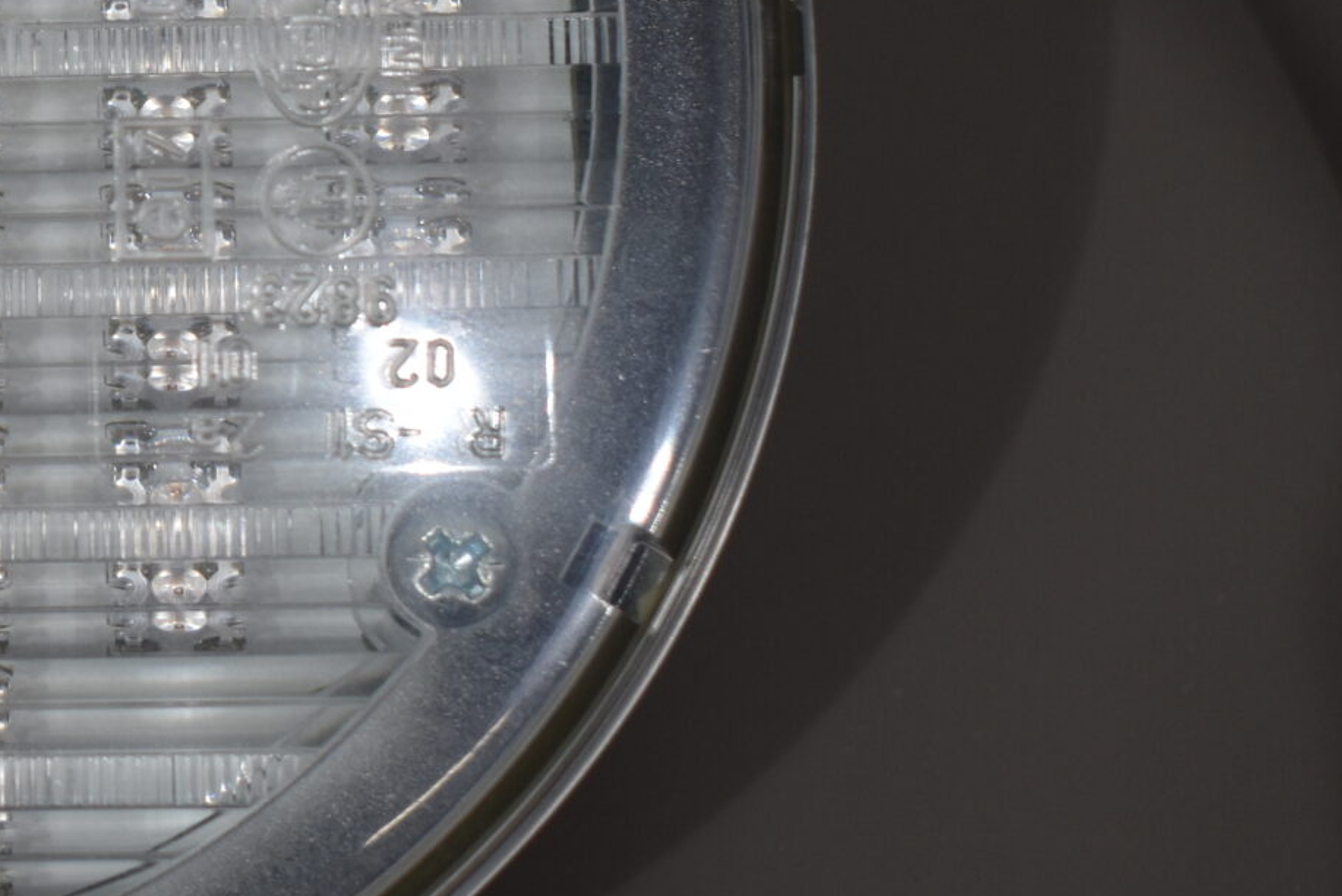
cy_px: 153
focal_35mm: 121
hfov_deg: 16.2
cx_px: -290
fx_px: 4527
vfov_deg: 11.3
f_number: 5.6
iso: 320
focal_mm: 29
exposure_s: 1/125
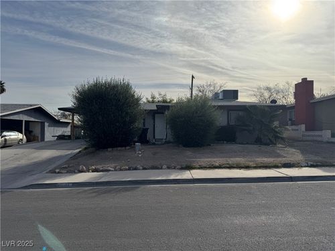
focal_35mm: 24
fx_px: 232
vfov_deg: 56.8
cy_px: 126
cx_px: 168
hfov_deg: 71.6
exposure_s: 1/12346
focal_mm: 6.76
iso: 64
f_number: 1.78
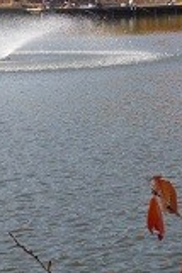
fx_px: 1018
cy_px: 42
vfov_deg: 15.2
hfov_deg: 10.2
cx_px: 147
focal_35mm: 134
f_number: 3.6
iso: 100
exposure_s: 1/320
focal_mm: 8.9
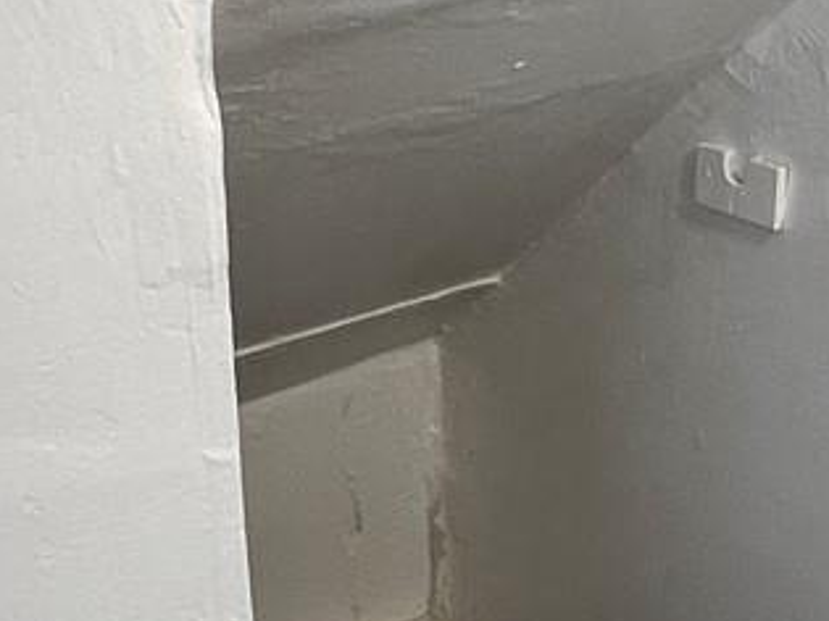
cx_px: 603
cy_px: 345
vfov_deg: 22.2
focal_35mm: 66
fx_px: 1580
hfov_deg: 29.0
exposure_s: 1/60
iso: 125
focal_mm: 1.57
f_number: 1.8
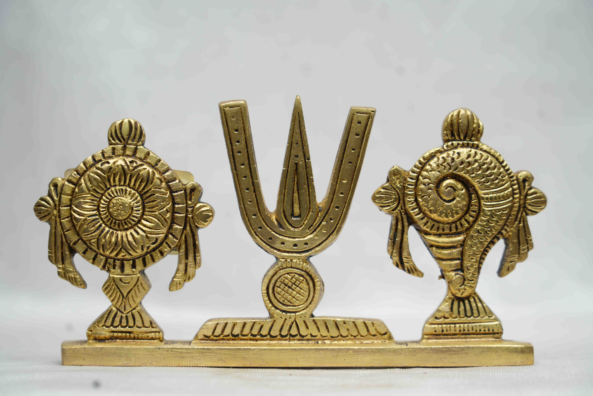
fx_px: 1729
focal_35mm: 105
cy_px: 198
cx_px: 296
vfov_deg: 13.0
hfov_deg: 19.5
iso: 250
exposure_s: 1/60
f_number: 5.6
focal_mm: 105
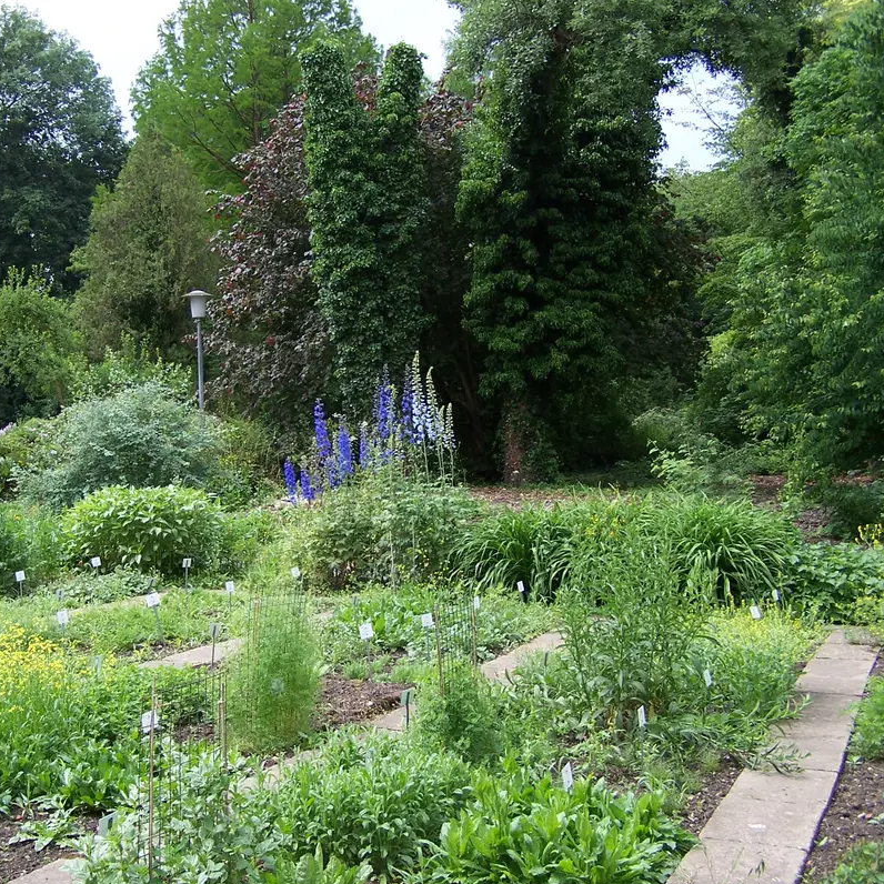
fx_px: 1300
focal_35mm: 45
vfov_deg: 37.6
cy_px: 443
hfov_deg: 37.3
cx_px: 323
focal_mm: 6.3
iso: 80
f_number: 2.8
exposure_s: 1/750
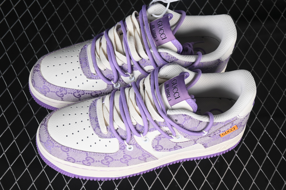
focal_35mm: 75
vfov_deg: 18.2
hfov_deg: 27.0
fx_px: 596
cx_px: 143
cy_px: 95
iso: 160
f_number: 7.1
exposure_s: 1/80
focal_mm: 50
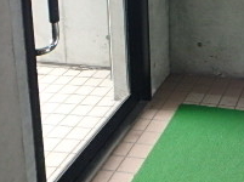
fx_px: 471
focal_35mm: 67
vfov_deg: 19.4
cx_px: 290
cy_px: -81
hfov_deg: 26.0
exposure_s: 1/30
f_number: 3.5
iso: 200
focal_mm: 3.7
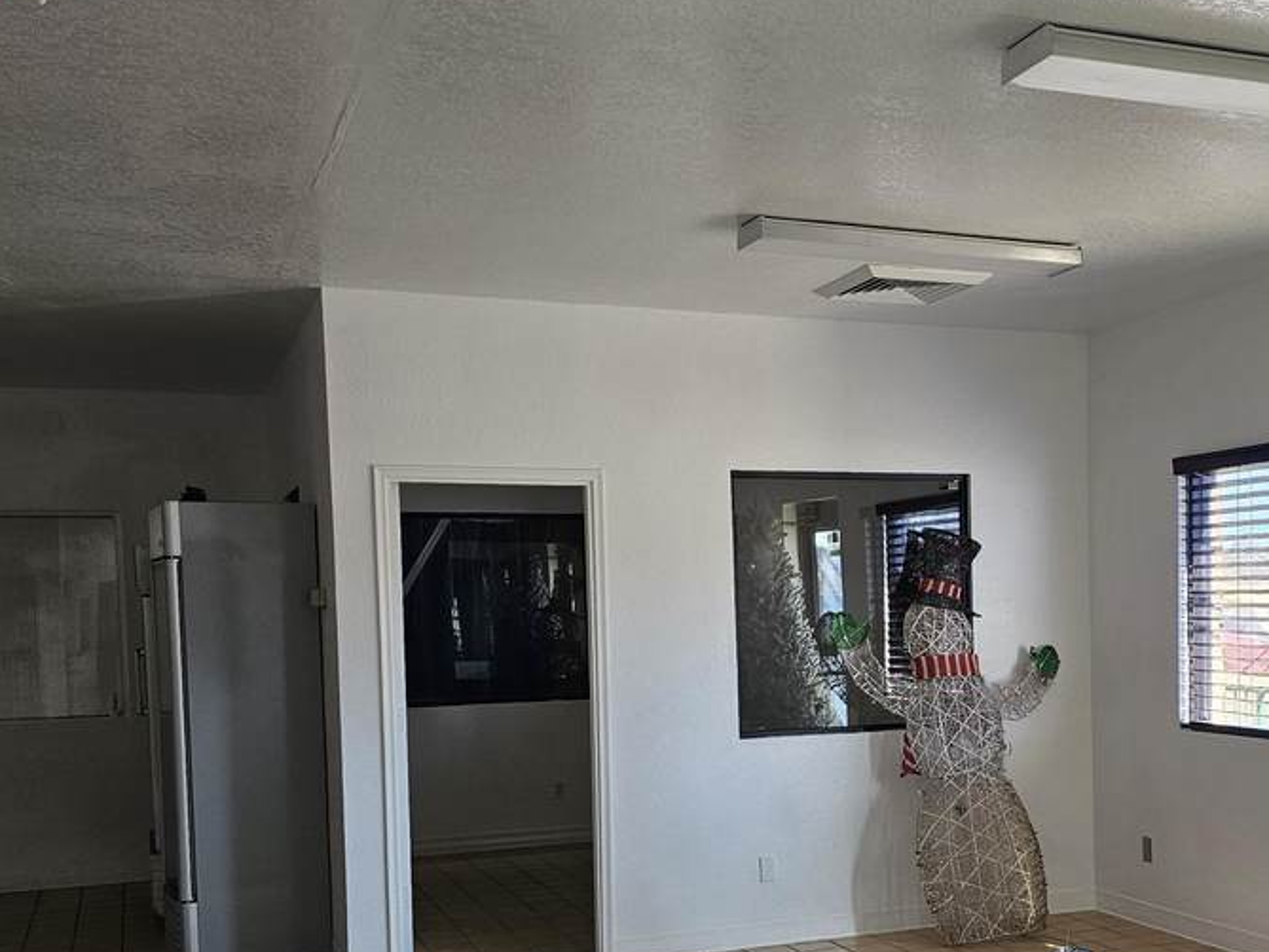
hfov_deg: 42.1
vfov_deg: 32.3
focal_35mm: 44
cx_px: 893
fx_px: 1613
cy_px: 702
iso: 160
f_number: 1.7
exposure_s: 1/180
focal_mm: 6.3
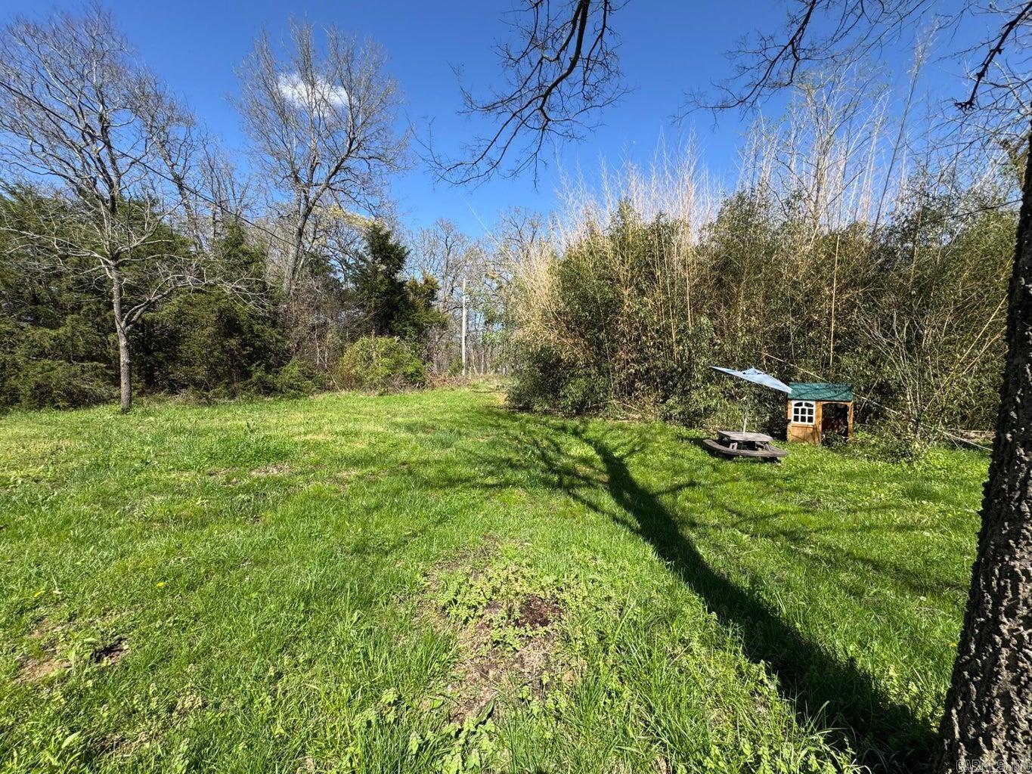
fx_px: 417
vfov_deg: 85.7
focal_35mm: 14
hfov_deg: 102.1
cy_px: 387
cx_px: 516
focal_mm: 2.22
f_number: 2.2
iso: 50
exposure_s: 1/993
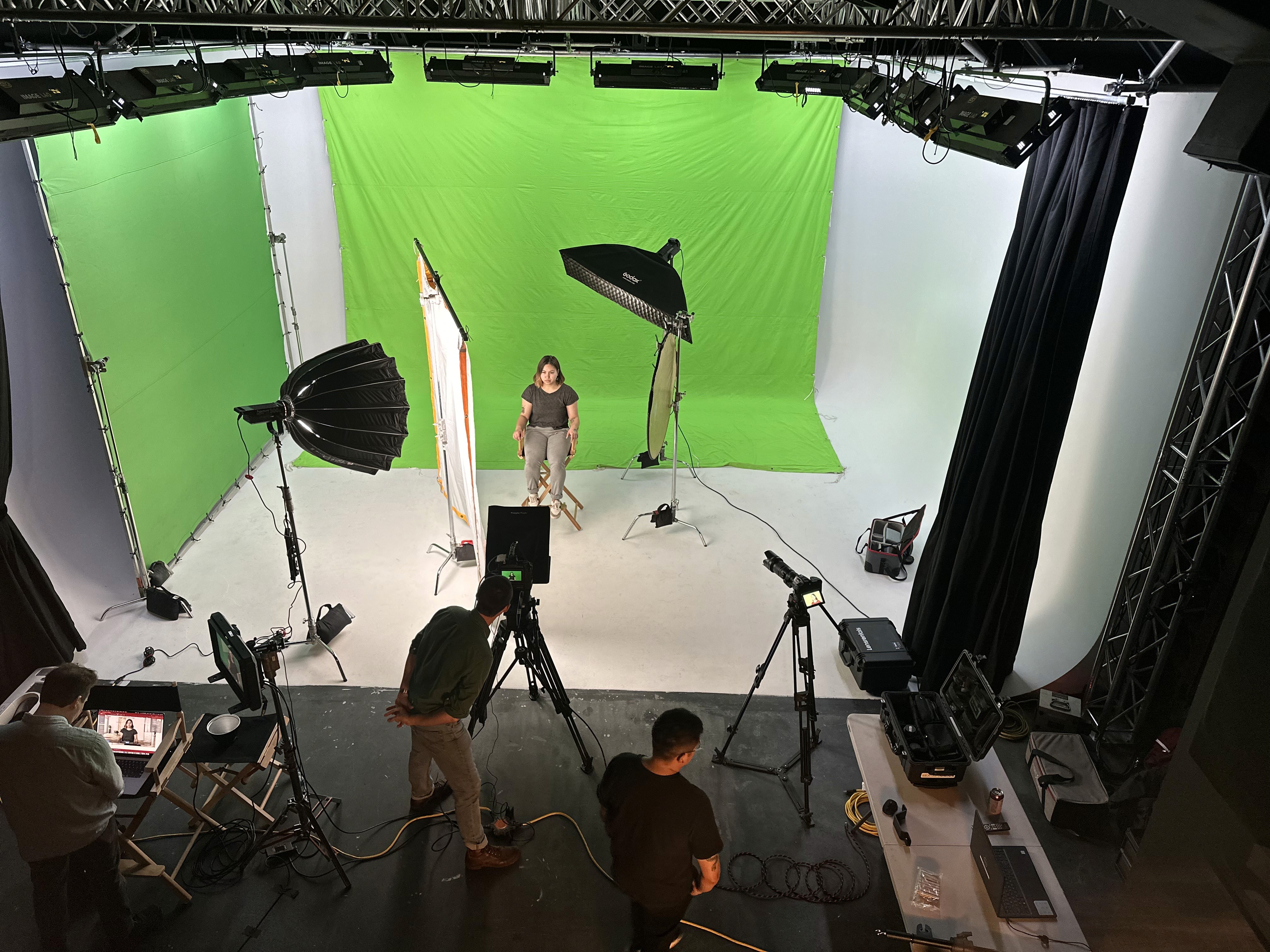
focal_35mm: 24
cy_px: 476
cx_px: 635
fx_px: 881
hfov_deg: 71.6
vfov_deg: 56.8
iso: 200
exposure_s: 1/60
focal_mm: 6.86
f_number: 1.78
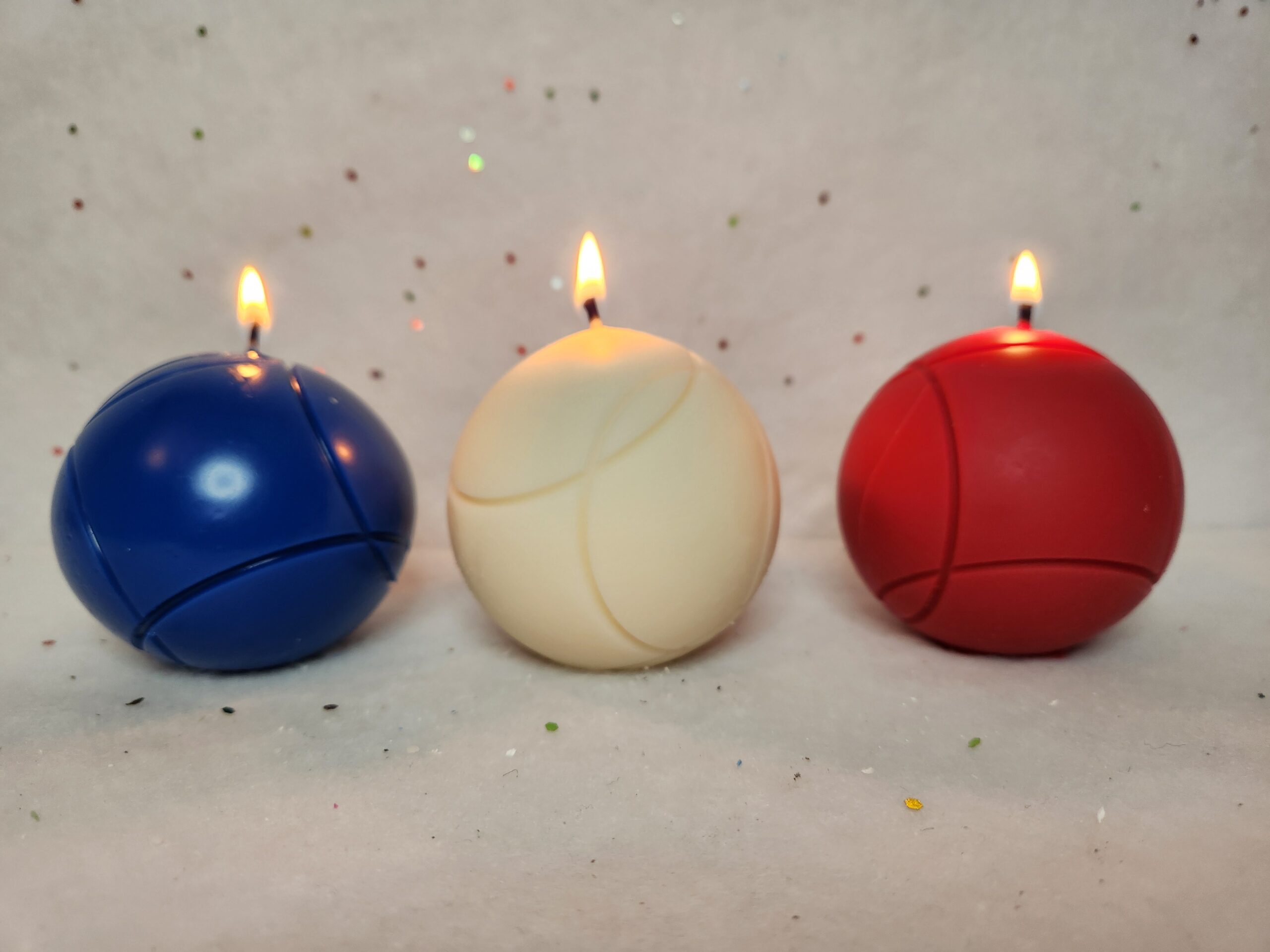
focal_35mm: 23
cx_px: 635
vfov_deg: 58.9
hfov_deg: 73.9
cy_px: 476
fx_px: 844
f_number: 1.8
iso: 125
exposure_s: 1/100
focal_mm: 5.4
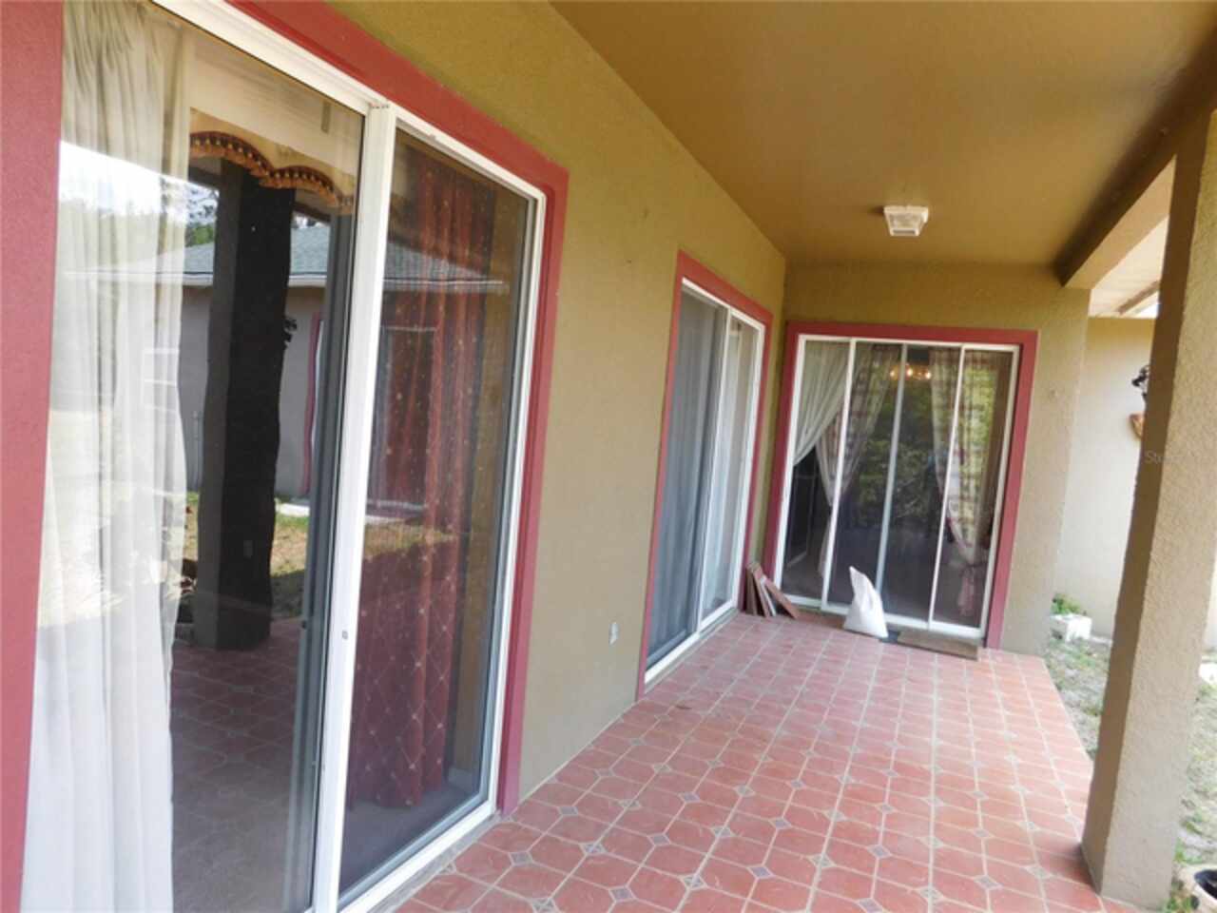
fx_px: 809
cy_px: 456
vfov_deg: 58.9
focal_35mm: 23
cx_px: 608
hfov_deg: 73.9
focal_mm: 4
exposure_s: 1/125
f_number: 3
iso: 125
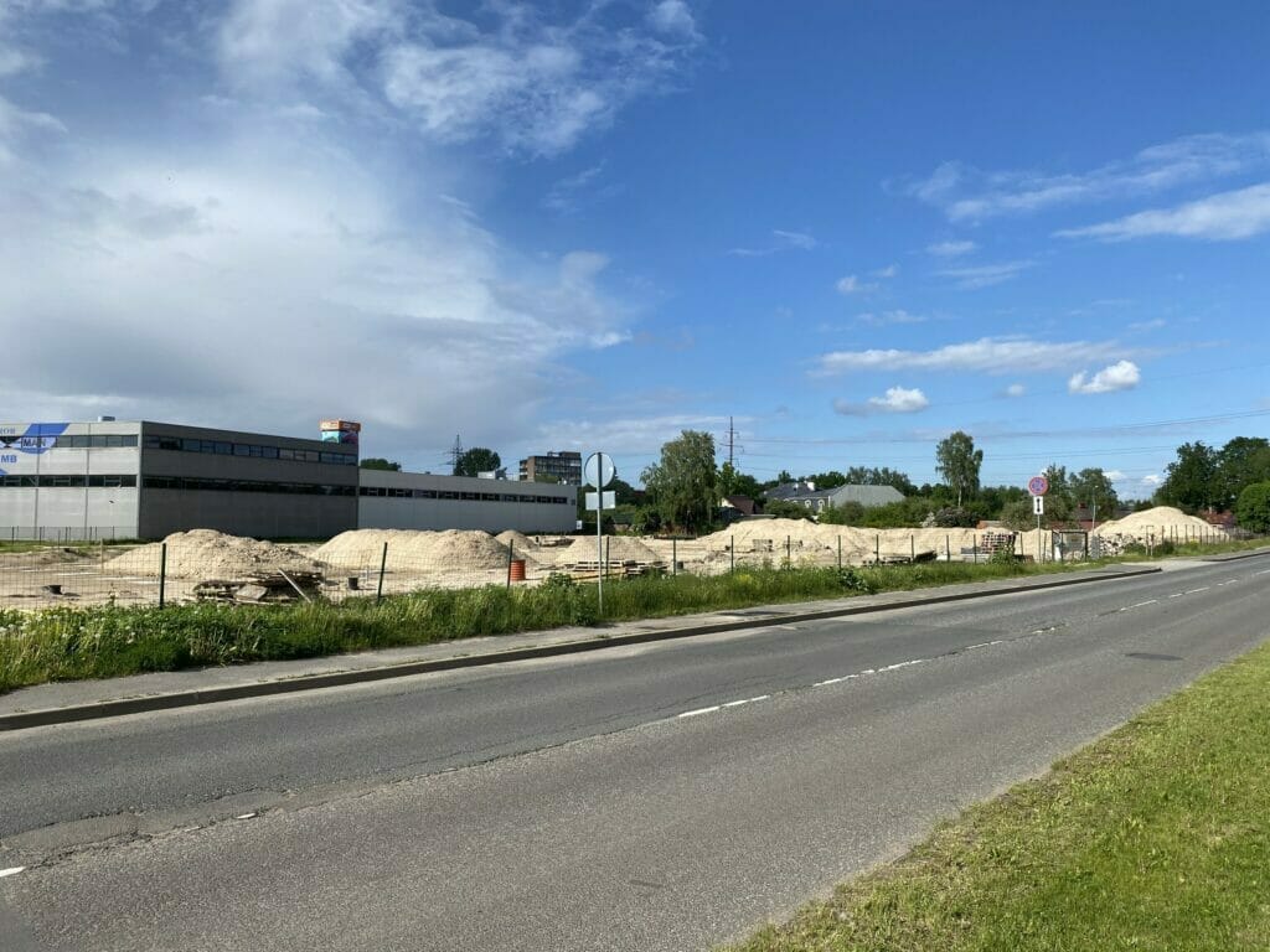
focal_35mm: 26
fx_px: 954
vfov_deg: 53.1
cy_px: 476
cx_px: 635
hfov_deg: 67.3
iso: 32
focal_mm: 4.25
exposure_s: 1/3731
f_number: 1.8
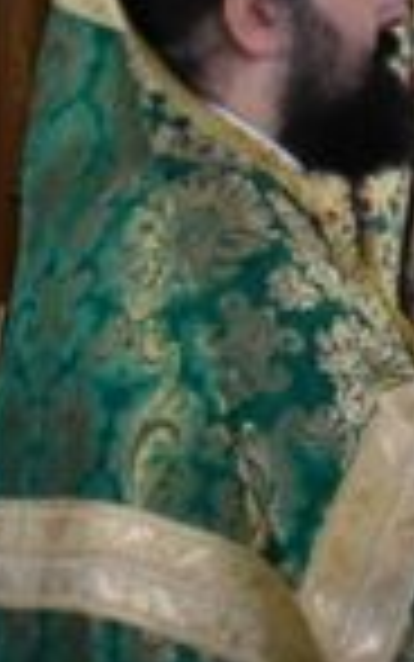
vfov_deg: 7.9
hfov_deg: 4.5
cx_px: 1620
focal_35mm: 266
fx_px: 4797
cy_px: 7
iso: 3600
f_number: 4.5
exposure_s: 1/125
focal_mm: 34
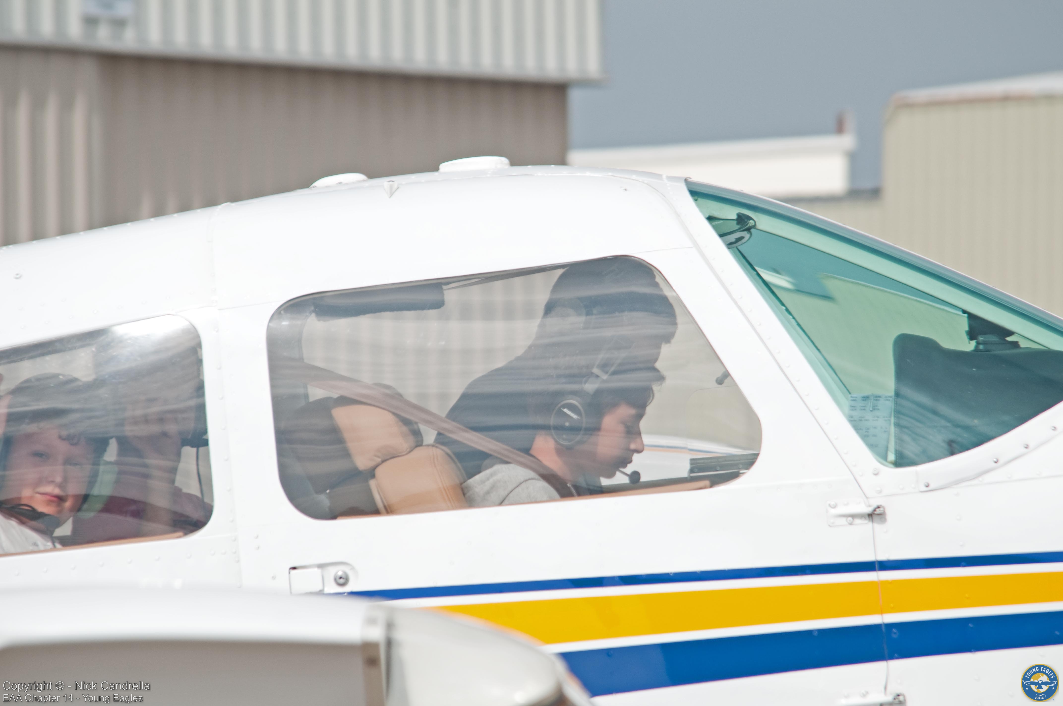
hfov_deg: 6.9
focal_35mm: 300
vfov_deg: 4.6
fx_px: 8847
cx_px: 532
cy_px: 353
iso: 100
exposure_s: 1/250
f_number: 5.6
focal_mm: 200
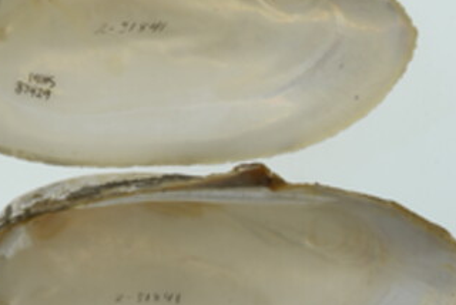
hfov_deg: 9.1
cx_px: 128
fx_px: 2853
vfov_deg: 6.1
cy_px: -52
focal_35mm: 225
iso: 100
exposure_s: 1/10
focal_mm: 60
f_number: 32
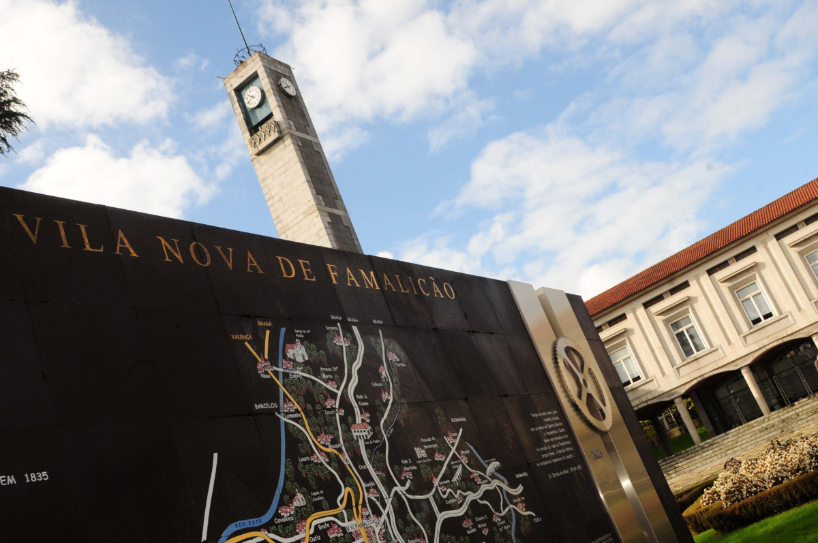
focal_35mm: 36
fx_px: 817
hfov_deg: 53.2
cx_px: 409
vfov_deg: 36.8
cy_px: 272
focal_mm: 24
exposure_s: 1/250
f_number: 11
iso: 500
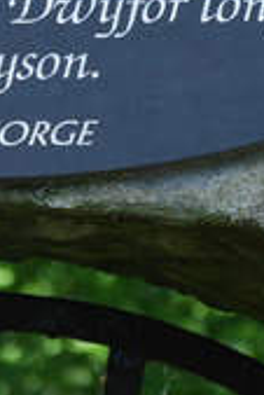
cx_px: -42
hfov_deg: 2.9
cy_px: -58
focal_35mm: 482
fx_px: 5290
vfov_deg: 4.3
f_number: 5.6
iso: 400
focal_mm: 85
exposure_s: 1/100
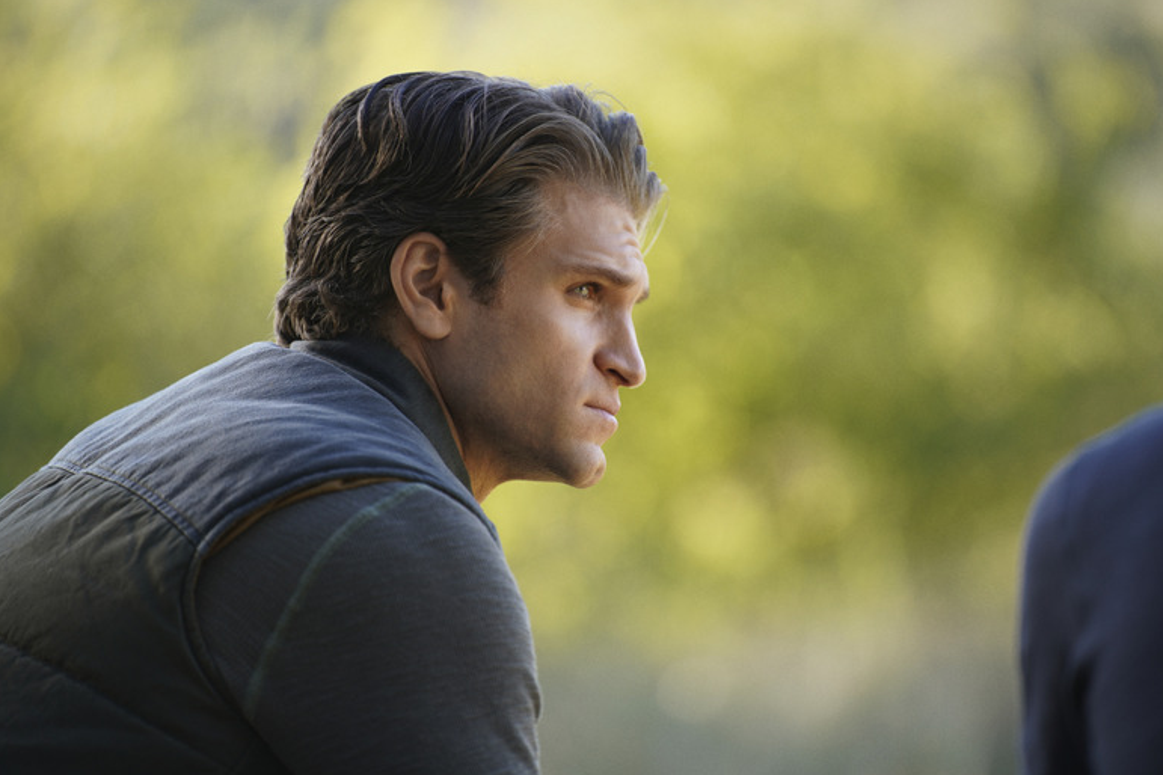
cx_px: 584
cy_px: 384
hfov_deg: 11.3
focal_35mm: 182
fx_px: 5879
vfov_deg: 7.5
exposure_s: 1/200
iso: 100
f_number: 2.8
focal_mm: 180
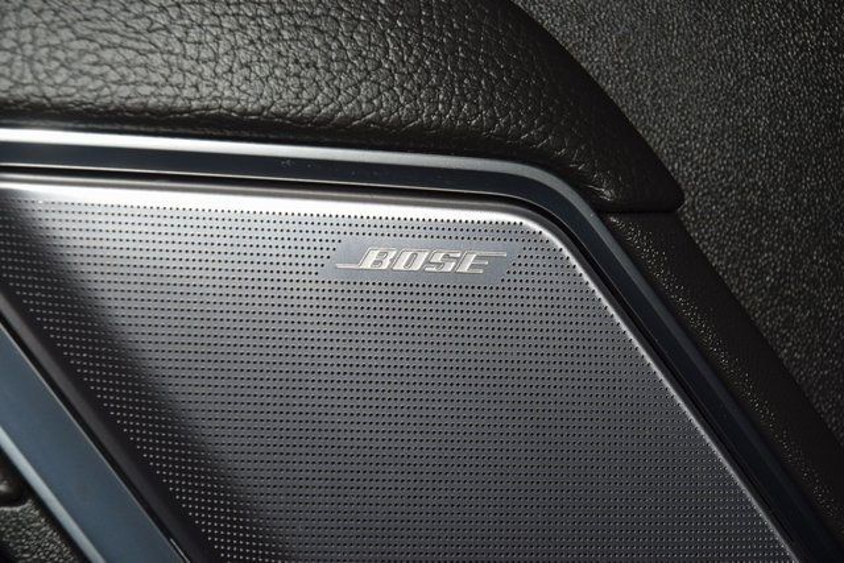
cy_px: 282
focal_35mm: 105
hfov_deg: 19.5
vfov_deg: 13.0
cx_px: 422
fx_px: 2462
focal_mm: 70
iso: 100
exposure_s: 1/125
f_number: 8
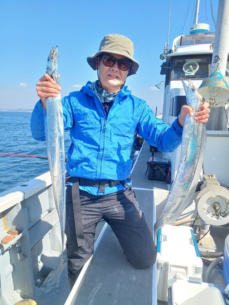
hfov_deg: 51.3
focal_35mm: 27
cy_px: 152
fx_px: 238
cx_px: 114
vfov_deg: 65.3
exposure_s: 1/481
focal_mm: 3.58
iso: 32
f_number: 1.9
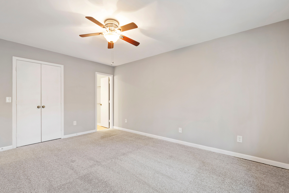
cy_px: 96
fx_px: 120
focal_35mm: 15
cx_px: 144
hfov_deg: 100.4
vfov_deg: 77.3
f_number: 8
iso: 100
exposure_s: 4
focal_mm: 10
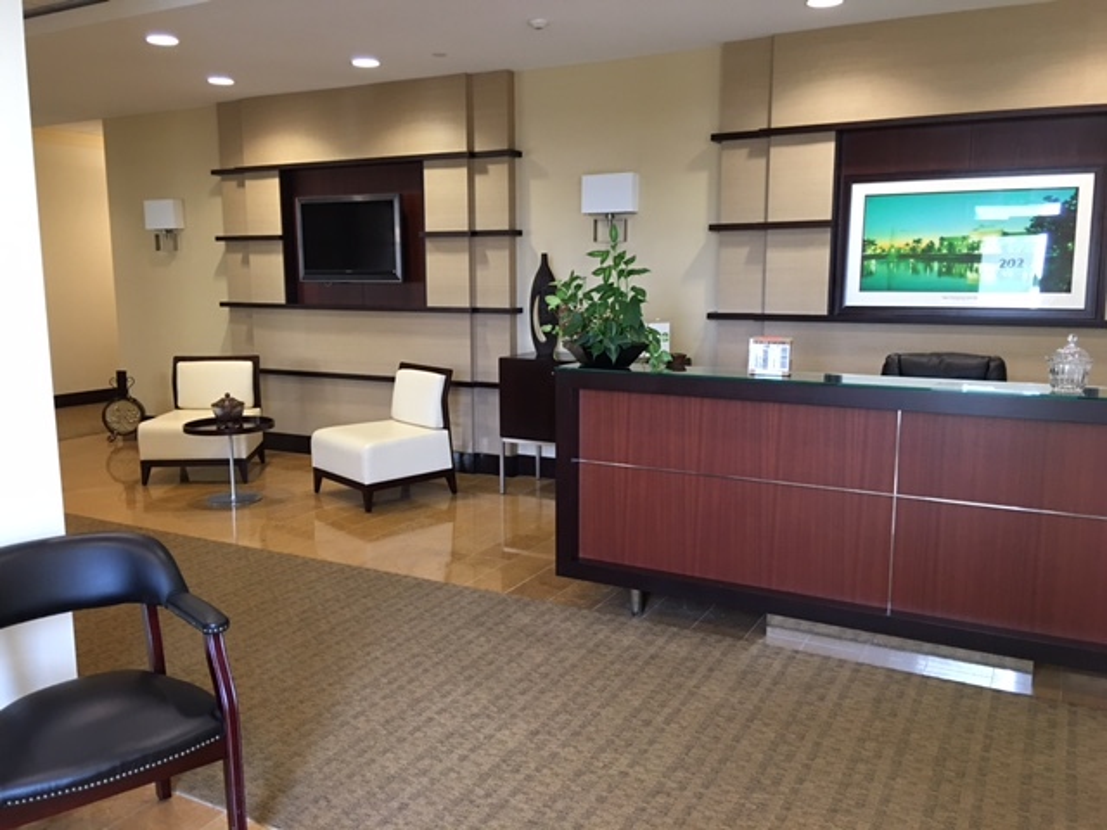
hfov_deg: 61.7
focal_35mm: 29
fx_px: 927
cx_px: 554
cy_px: 415
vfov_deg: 48.2
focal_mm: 4.15
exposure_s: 1/15
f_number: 2.2
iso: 80
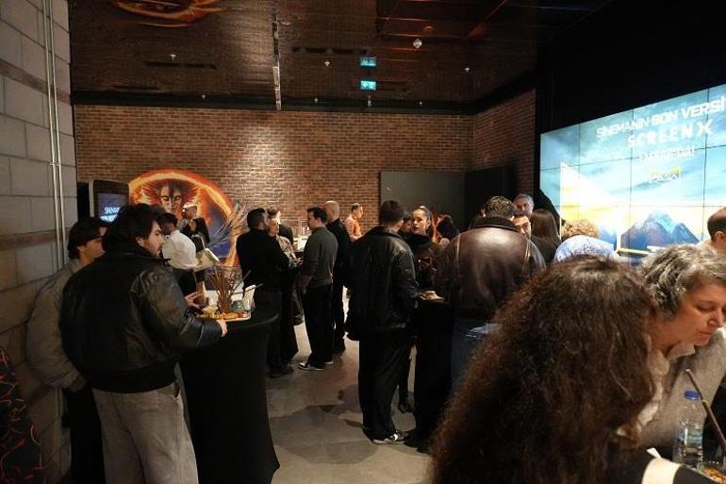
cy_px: 242
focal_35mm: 24
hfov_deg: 73.8
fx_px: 484
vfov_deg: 53.1
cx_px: 363
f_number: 3.5
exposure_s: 1/60
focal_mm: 16
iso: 6400
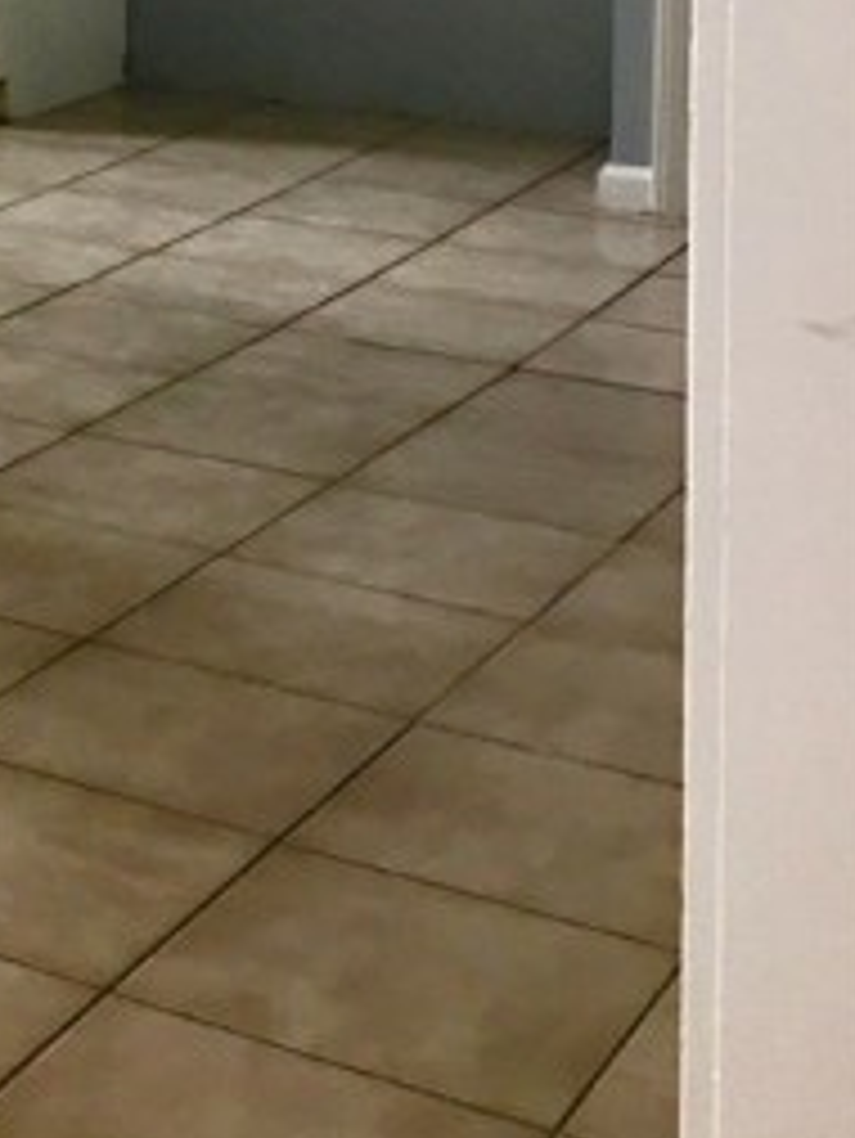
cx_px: -418
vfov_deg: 20.9
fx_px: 2896
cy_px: -198
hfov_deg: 15.5
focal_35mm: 88
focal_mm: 4.15
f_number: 2.2
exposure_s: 1/30
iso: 80
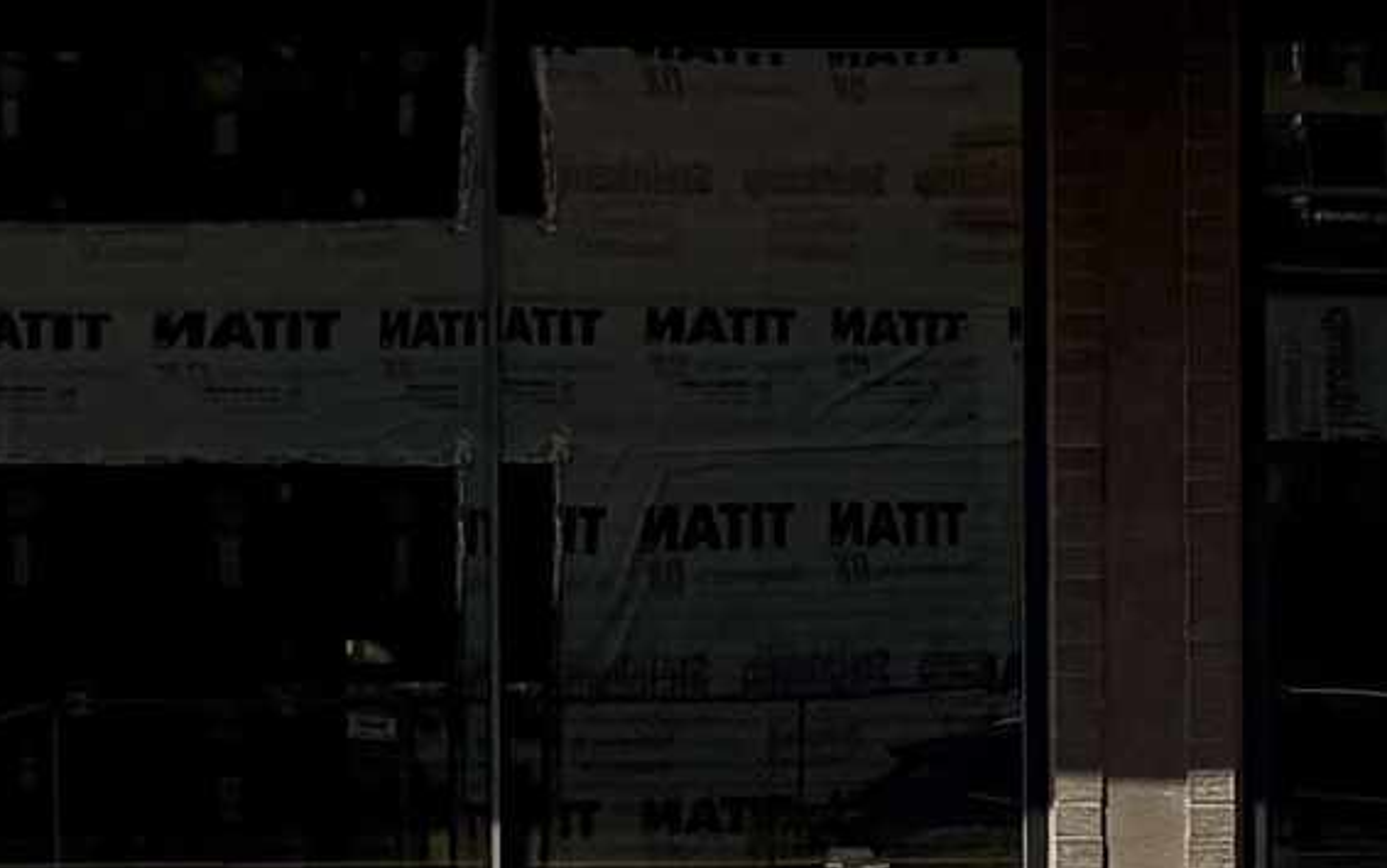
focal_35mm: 138
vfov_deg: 9.5
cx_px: 1399
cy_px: 699
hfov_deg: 14.9
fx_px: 5217
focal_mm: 6.76
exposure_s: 1/7937
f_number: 1.78
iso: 80
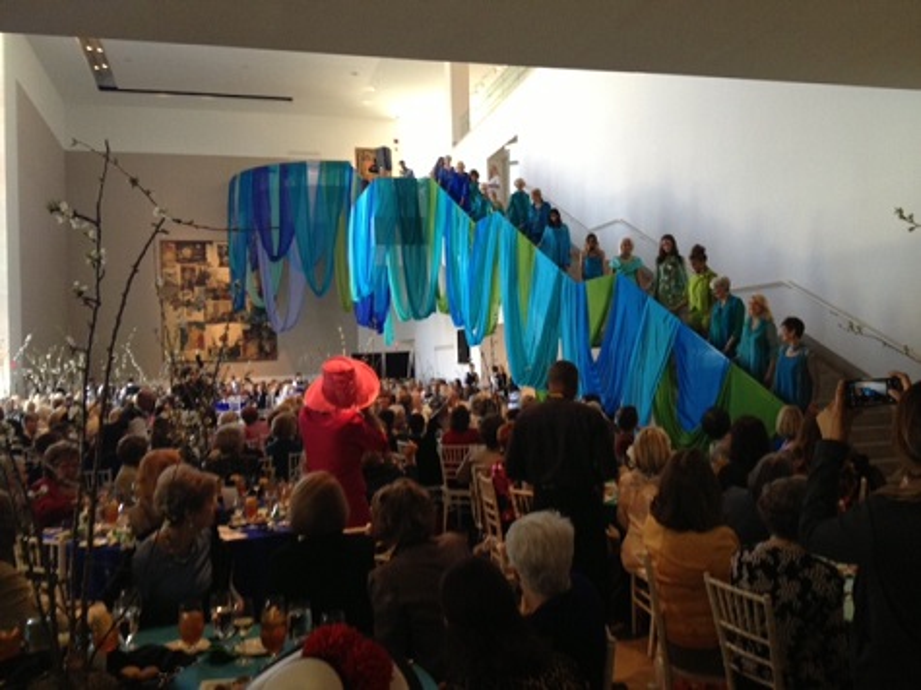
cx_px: 460
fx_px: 931
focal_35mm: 35
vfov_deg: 40.7
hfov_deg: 52.6
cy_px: 345
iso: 125
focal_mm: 4.28
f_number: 2.4
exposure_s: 1/20
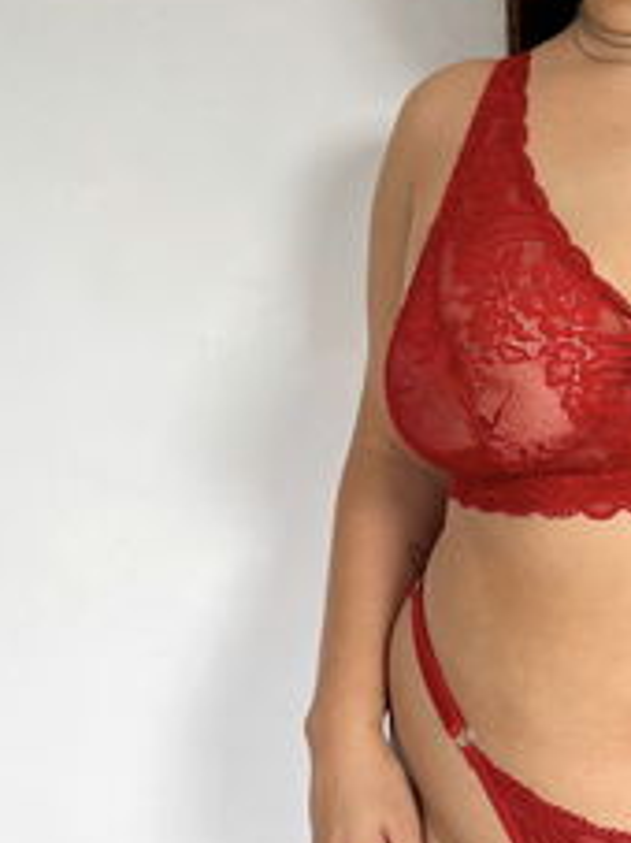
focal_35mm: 61
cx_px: 672
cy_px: 310
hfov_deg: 22.8
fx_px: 1484
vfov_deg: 31.5
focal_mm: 5.1
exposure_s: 1/90
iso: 125
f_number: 1.6
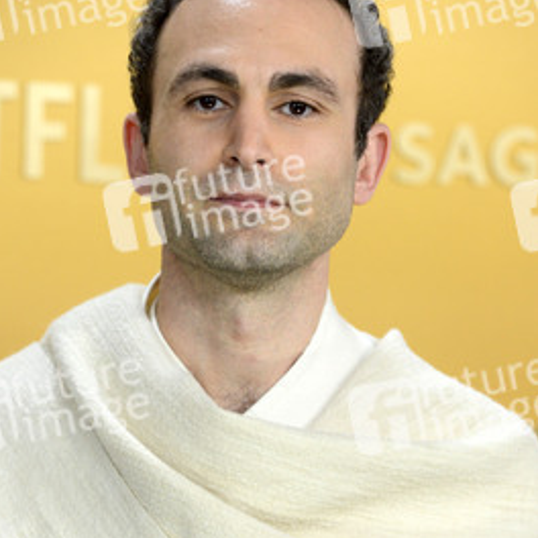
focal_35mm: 238
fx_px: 4185
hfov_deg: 7.4
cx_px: 268
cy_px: 306
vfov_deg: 7.4
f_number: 5.6
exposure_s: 1/250
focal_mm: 185
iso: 2500
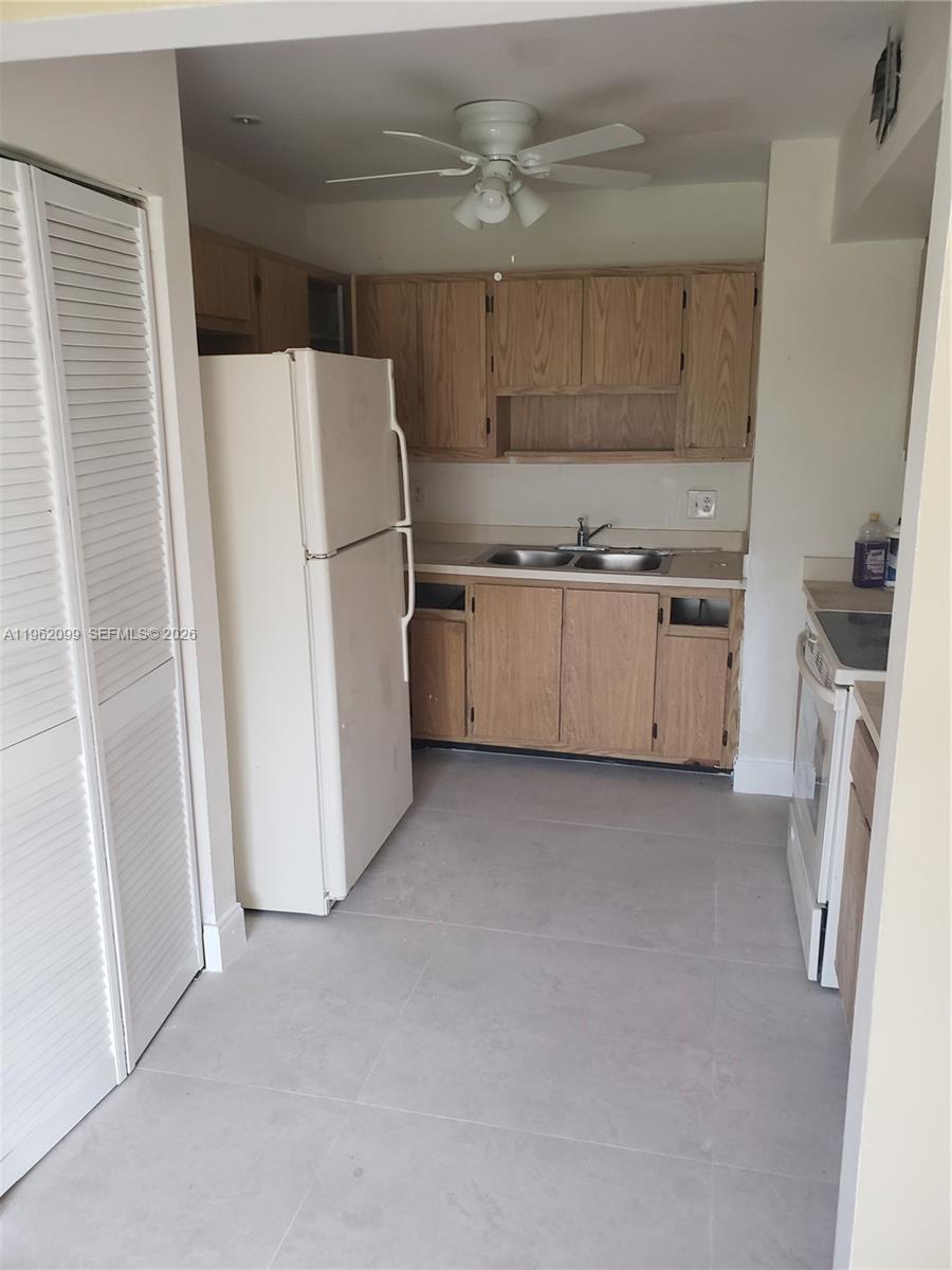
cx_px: 476
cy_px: 635
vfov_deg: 67.3
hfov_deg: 53.1
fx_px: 953
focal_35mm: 26
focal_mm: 4.3
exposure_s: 1/25
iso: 250
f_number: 2.4
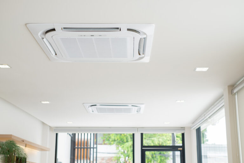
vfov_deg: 25.5
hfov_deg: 37.5
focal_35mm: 53
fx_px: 359
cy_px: 82
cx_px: 122
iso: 200
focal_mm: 35
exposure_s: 1/125
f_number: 3.6
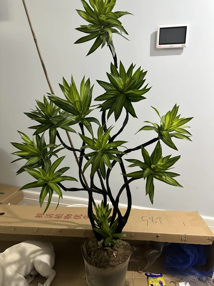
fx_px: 198
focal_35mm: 24
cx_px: 107
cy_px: 143
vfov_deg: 71.6
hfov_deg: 56.8
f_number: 1.78
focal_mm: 6.86
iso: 800
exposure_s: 1/50
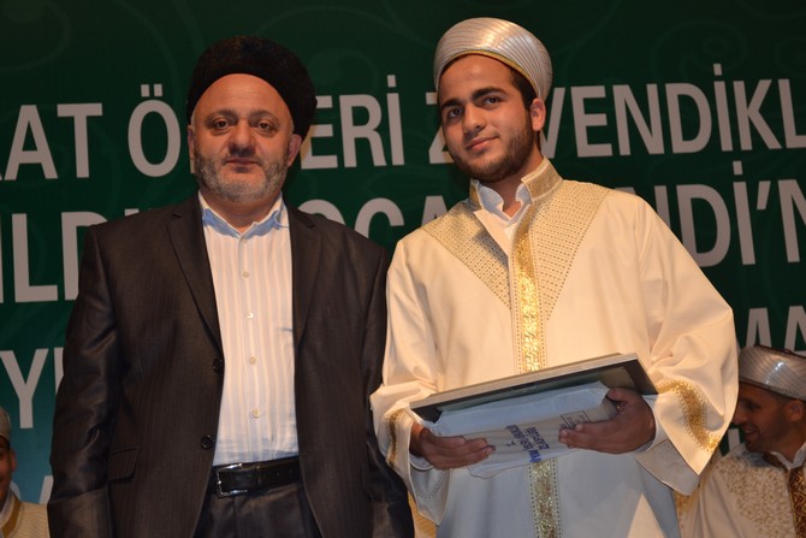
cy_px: 269
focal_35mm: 78
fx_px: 1747
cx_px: 403
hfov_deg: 26.0
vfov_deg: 17.5
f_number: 5.6
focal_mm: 52
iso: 500
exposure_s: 1/60
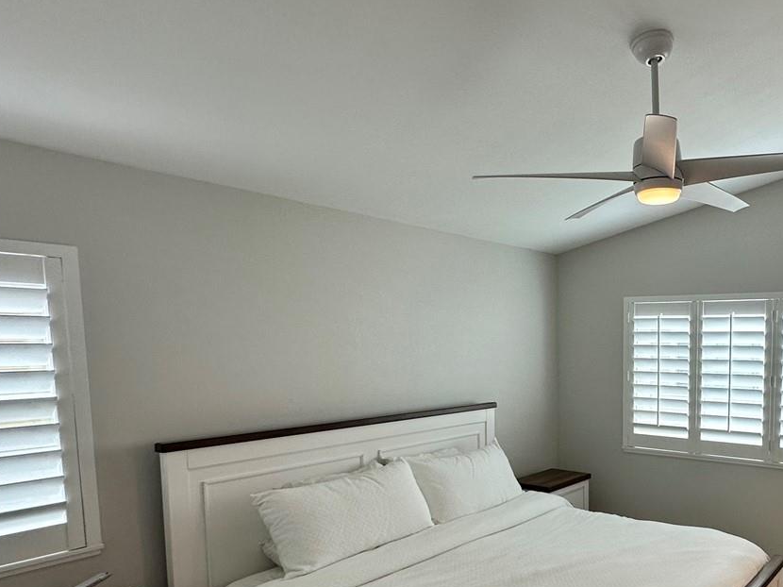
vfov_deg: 50.3
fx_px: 611
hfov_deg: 59.8
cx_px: 635
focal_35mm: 27
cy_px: 396
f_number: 2.2
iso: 100
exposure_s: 1/120
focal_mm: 2.22
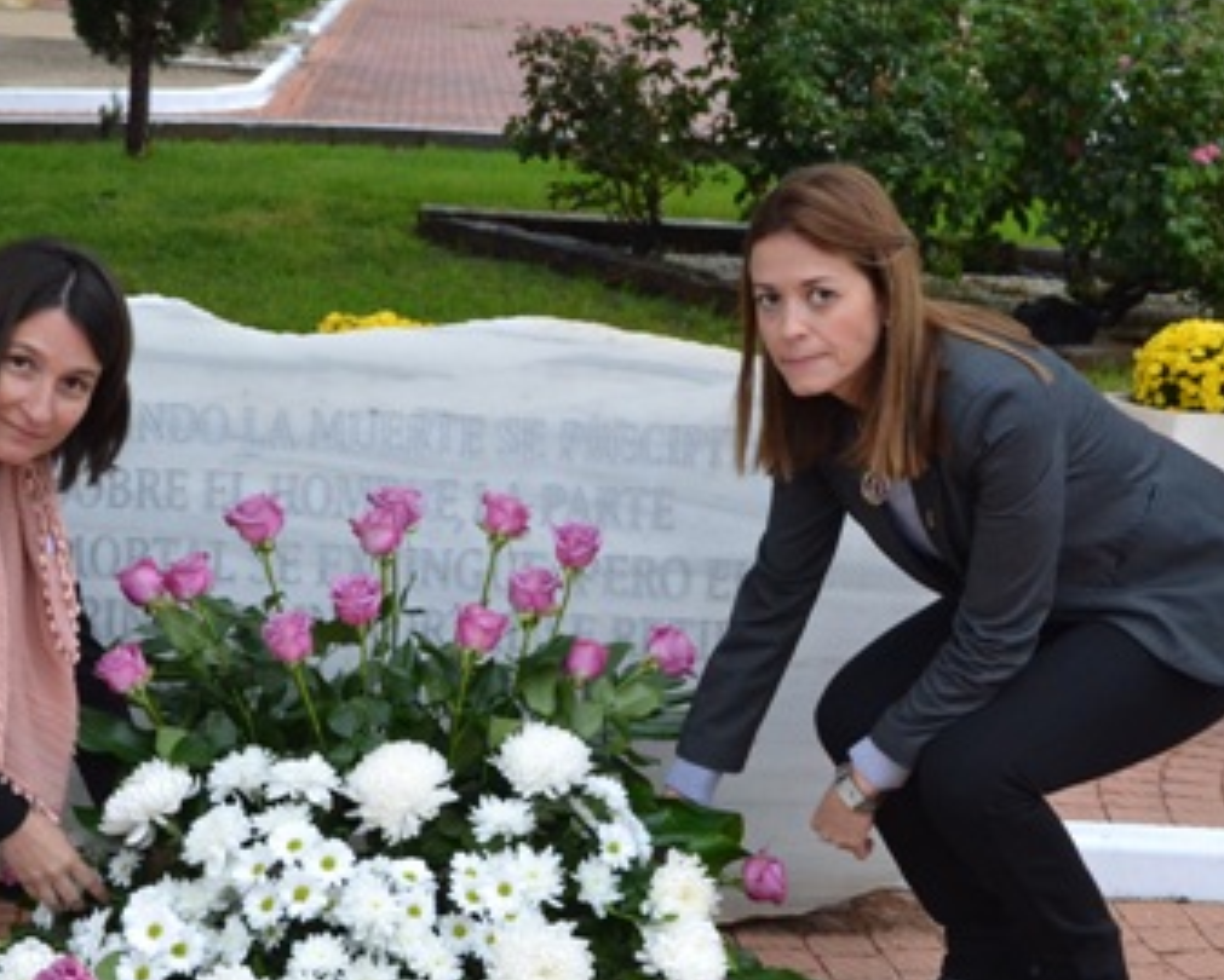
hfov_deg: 23.0
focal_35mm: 83
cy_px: 535
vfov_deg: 18.5
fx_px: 3005
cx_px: 563
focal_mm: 31
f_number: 7.1
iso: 1600
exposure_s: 1/160
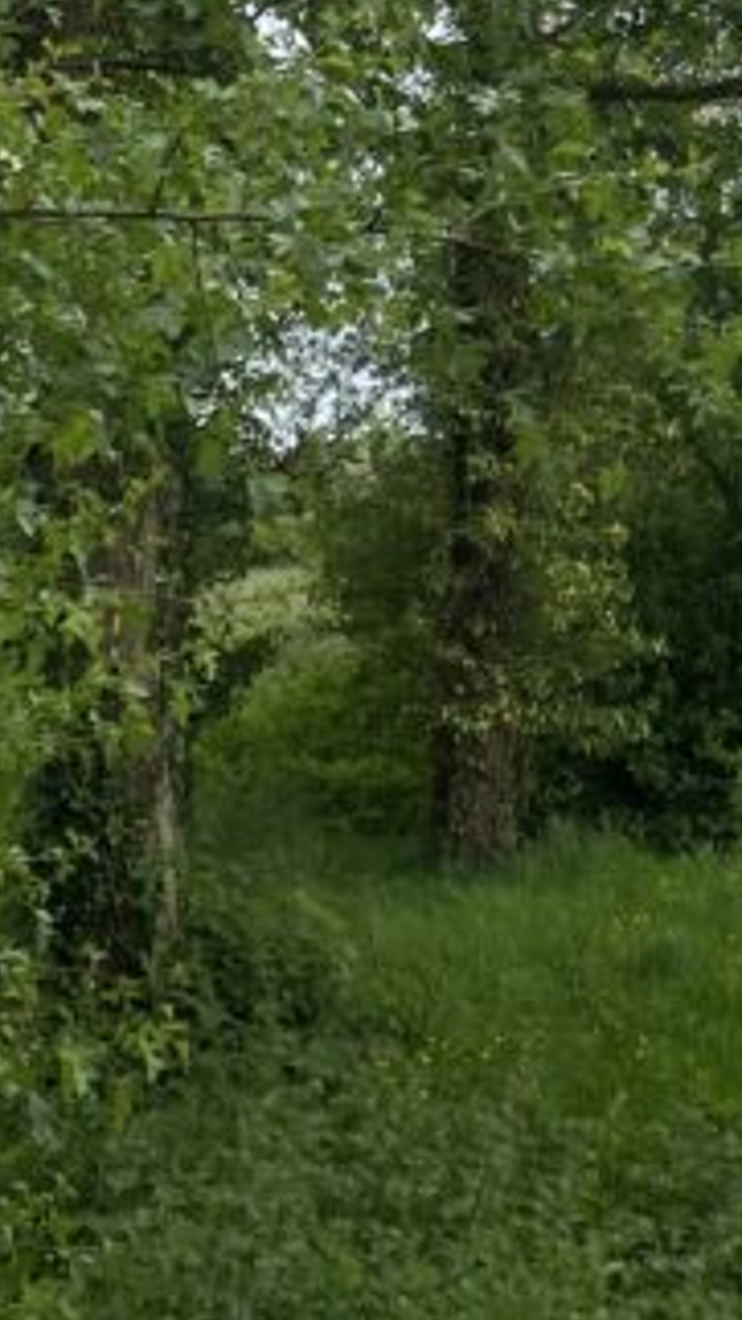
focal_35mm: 90
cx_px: 1041
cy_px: -312
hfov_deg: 12.9
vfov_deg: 21.7
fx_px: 3150
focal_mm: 4.25
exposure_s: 1/2066
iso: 32
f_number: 1.8
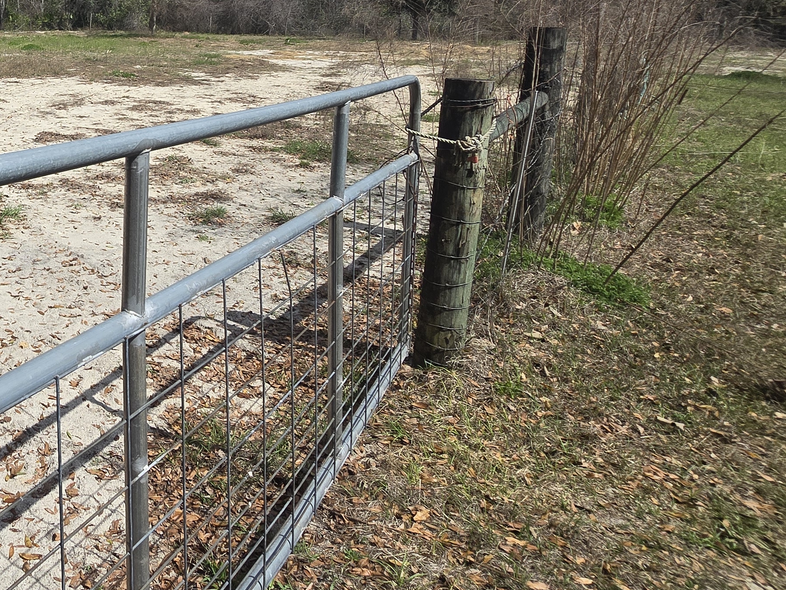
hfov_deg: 50.4
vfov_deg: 45.8
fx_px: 659
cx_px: 6
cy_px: 119
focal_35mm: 29
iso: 50
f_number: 2.2
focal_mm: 2.2
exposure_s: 1/3455
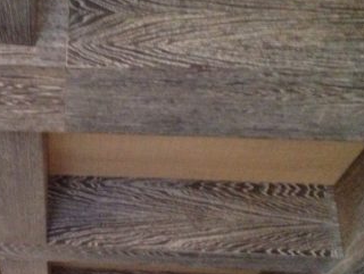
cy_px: 173
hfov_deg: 26.4
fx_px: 748
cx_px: 31
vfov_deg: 20.7
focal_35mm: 71
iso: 800
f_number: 2.4
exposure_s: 1/15
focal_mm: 4.28
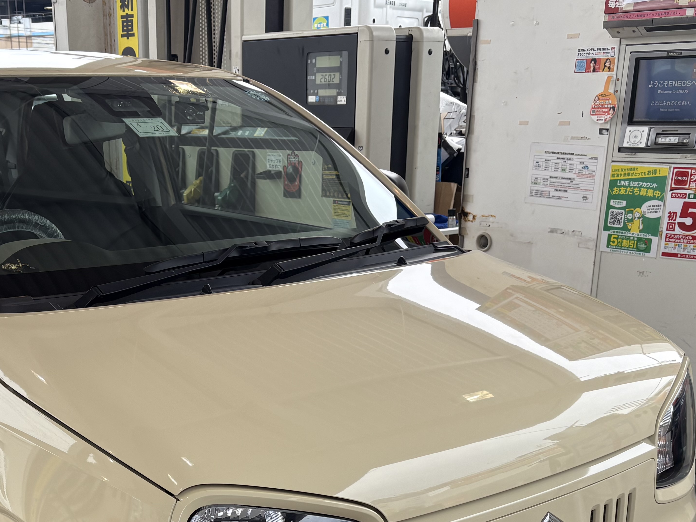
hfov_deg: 36.3
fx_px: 1046
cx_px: 208
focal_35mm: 52
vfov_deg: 27.0
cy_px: 478
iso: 50
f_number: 1.6
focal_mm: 5.96
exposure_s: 1/654
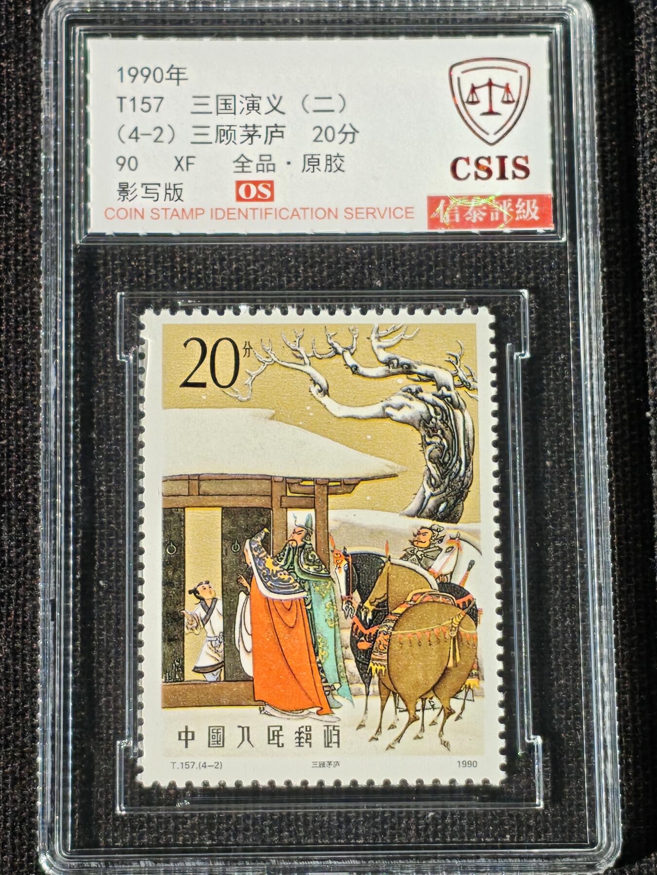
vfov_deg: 17.1
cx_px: 328
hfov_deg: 12.9
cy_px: 438
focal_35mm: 115
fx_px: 2910
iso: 50
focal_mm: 4.94
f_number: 1.5
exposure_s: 1/2889
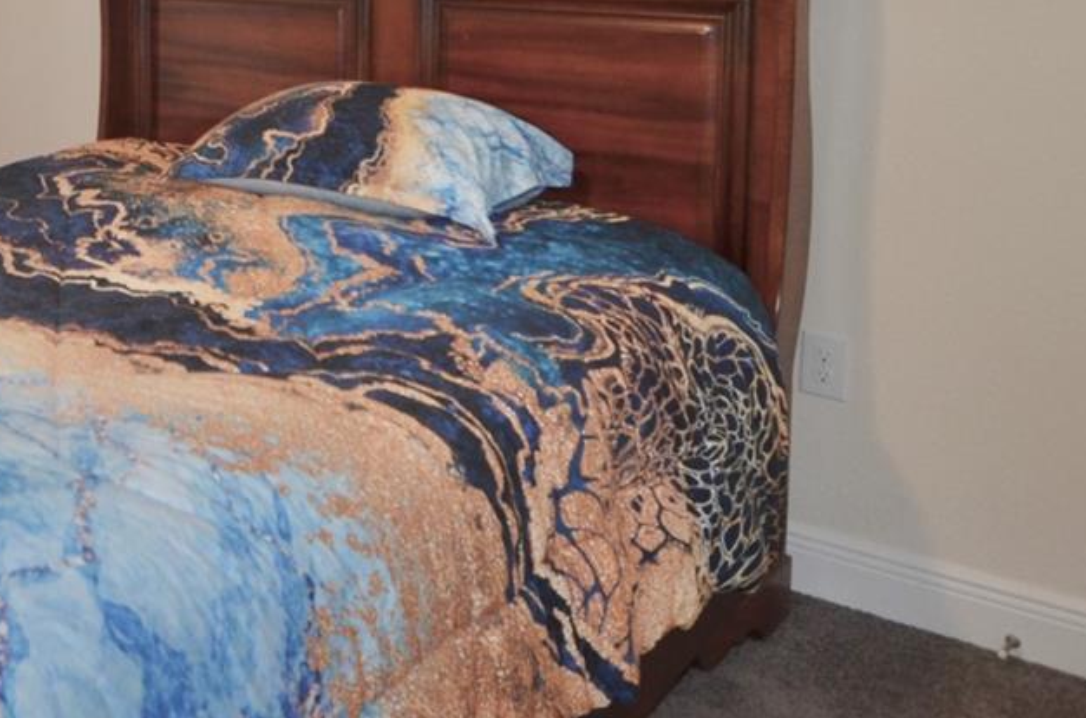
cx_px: -54
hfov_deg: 37.2
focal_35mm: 46
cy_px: 1
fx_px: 1384
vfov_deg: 27.4
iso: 500
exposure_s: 1/60
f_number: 4
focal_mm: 12
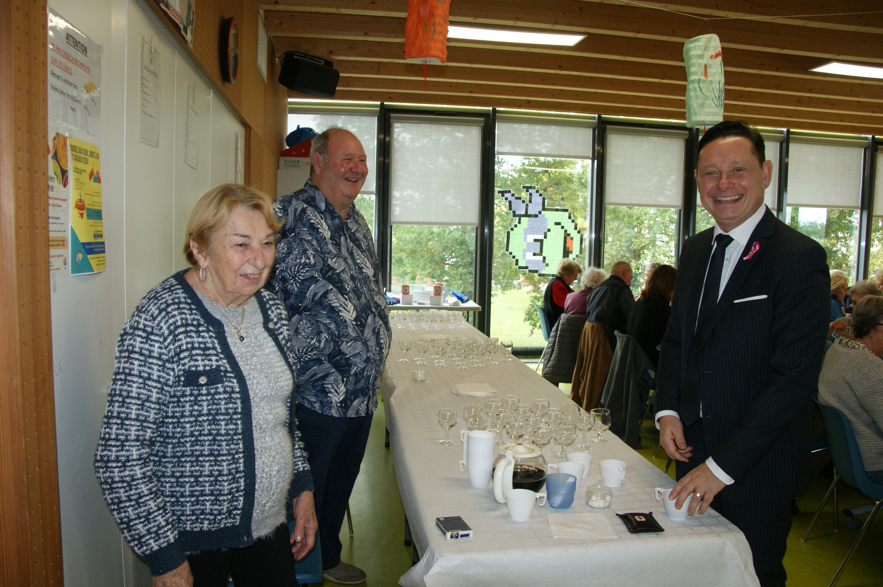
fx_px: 661
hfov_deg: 67.4
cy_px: 294
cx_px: 442
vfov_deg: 47.8
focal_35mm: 27
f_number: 5.6
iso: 400
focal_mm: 18
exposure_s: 1/60
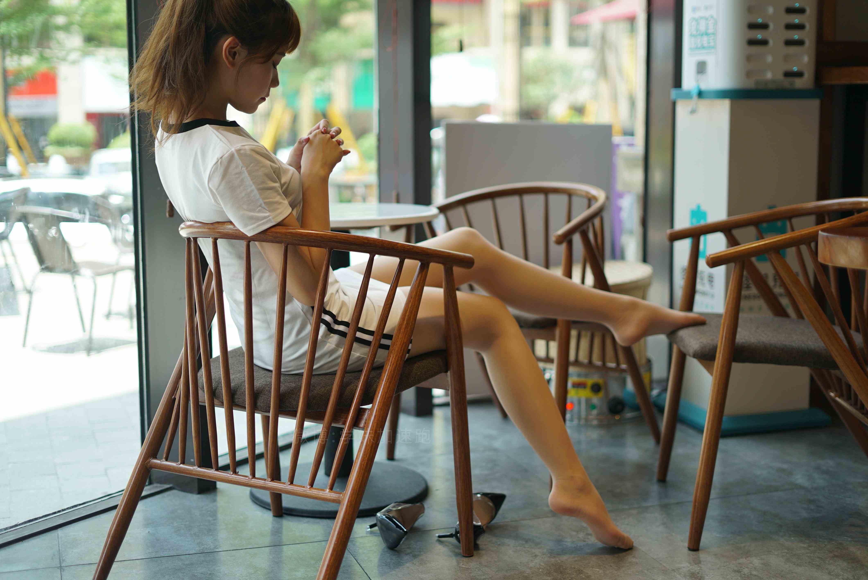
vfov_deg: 27.0
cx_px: 434
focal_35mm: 50
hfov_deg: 39.6
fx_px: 1206
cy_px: 290
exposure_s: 1/800
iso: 200
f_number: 1.8
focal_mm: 50
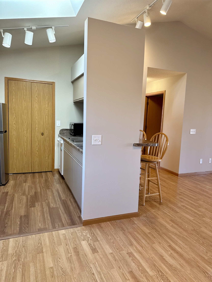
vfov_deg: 71.6
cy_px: 141
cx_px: 106
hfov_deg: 56.8
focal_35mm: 24
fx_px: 196
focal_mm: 6.76
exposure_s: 1/121
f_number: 1.78
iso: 200
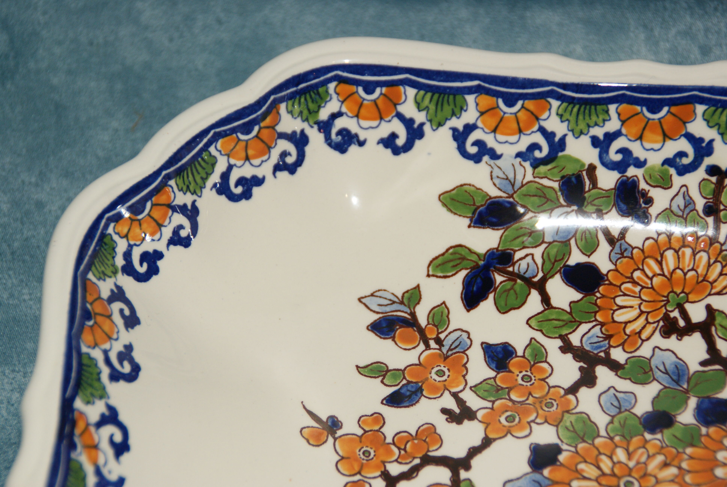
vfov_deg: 10.2
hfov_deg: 15.2
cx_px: 364
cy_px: 244
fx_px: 2730
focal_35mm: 135
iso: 400
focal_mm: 90
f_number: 5.6
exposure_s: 1/125
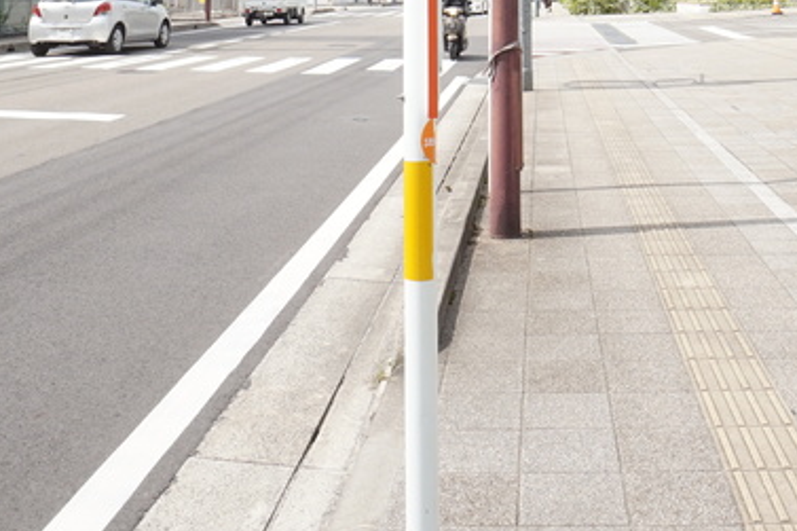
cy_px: -178
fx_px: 952
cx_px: 516
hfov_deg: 44.9
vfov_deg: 26.1
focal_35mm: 43
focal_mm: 10
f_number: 9
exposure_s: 1/100
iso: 100
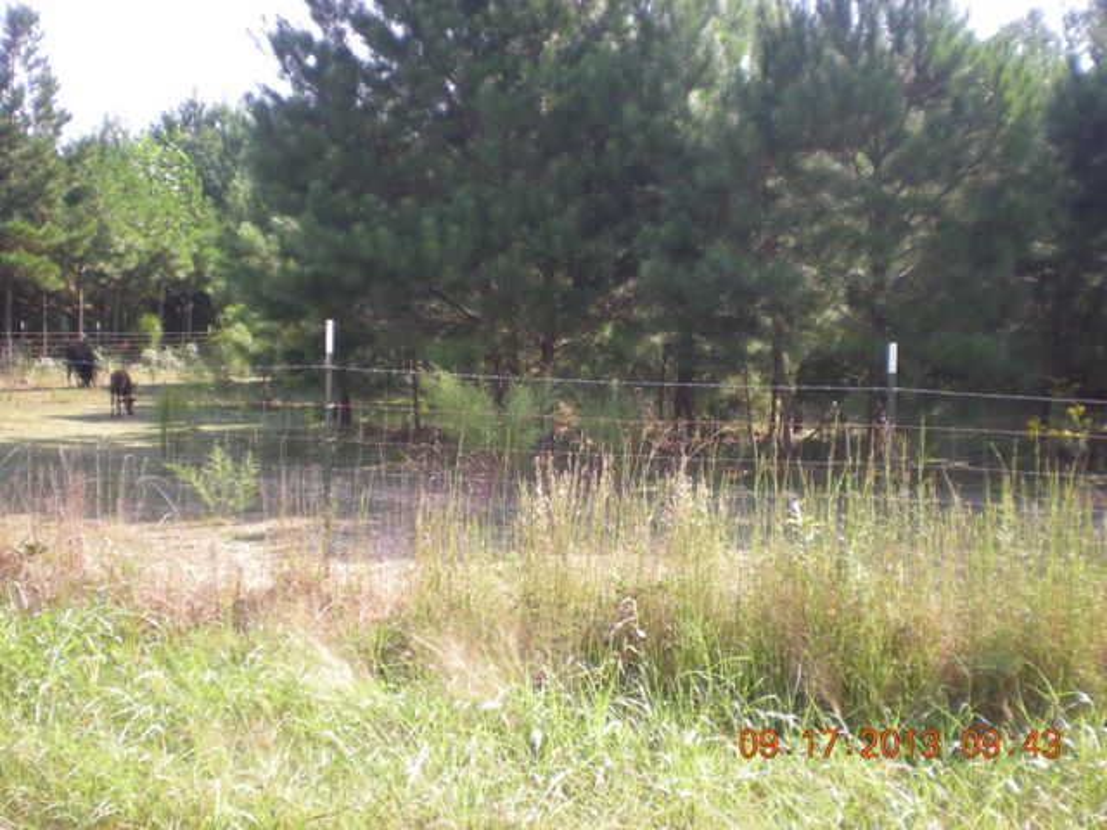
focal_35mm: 38
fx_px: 1215
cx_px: 554
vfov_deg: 37.7
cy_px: 415
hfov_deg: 49.0
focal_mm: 6.3
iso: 50
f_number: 3.1
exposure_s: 1/125
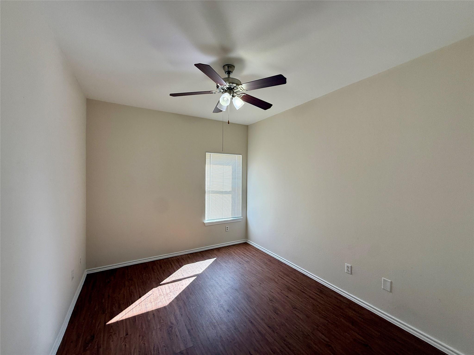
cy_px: 178
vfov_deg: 85.7
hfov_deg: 102.1
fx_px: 192
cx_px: 237
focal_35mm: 14
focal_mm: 2.22
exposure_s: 1/100
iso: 64
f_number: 2.2
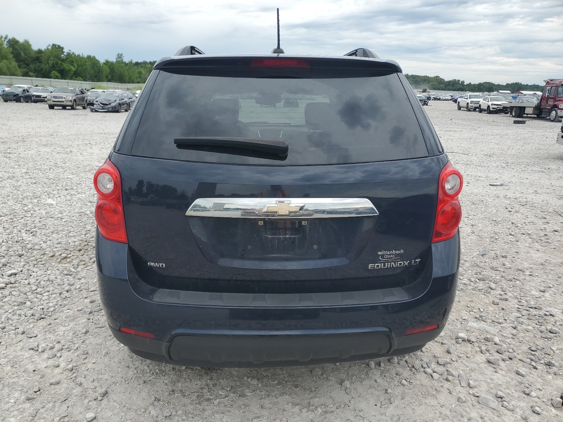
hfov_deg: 67.3
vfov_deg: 53.1
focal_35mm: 26
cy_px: 211
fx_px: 423
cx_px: 282
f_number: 1.5
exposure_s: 1/1429
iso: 50
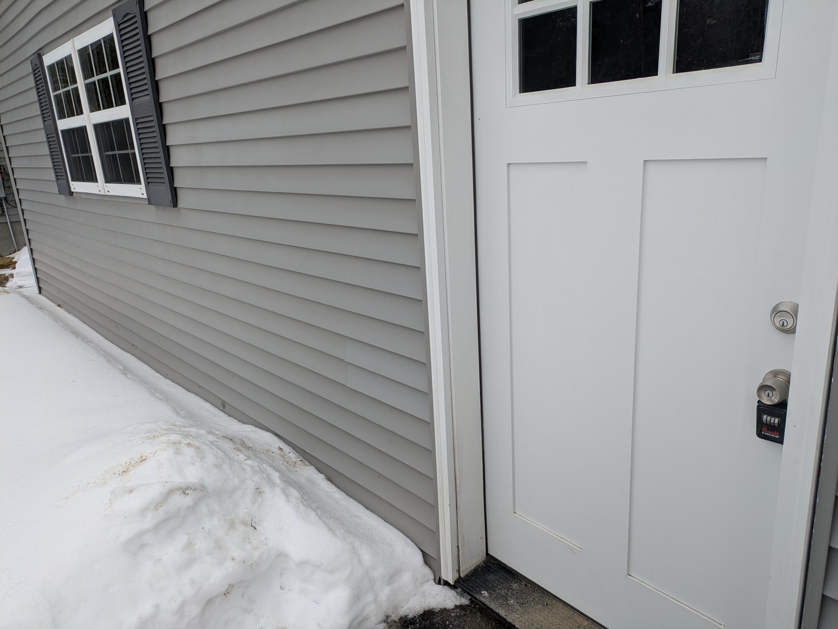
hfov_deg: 69.4
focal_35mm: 25
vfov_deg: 54.9
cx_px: 419
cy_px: 314
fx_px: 605
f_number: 1.89
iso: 54
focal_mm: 5.43
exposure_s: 1/935
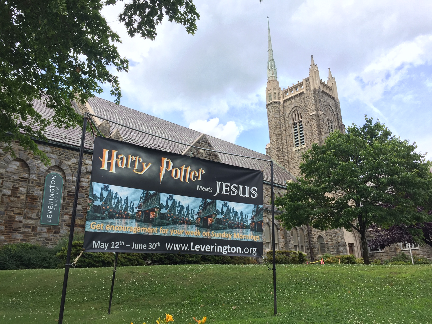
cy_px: 162
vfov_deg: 48.2
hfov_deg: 61.7
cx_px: 216
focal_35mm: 29
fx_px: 362
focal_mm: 4.15
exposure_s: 1/860
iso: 32
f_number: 2.2
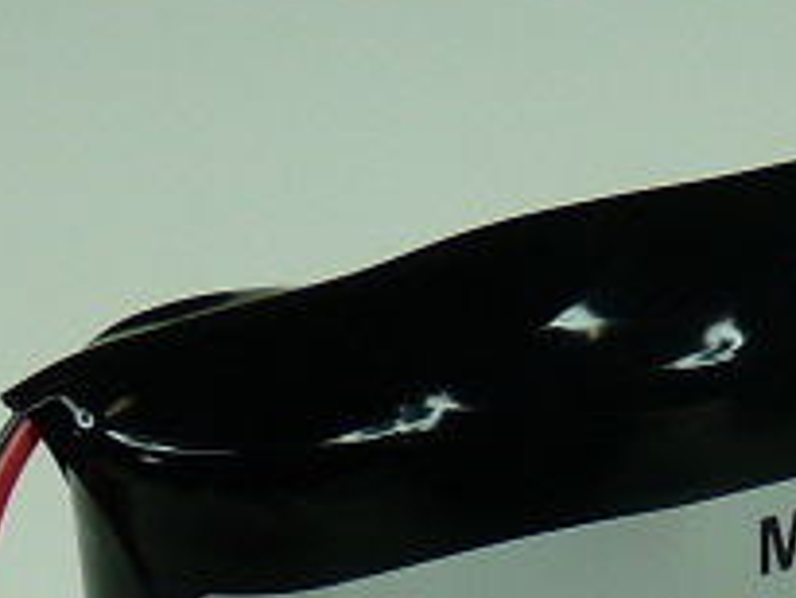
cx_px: 648
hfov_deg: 13.1
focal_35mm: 150
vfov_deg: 9.6
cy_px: 909
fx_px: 3451
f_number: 2.8
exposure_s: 1/80
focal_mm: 4.8
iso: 100
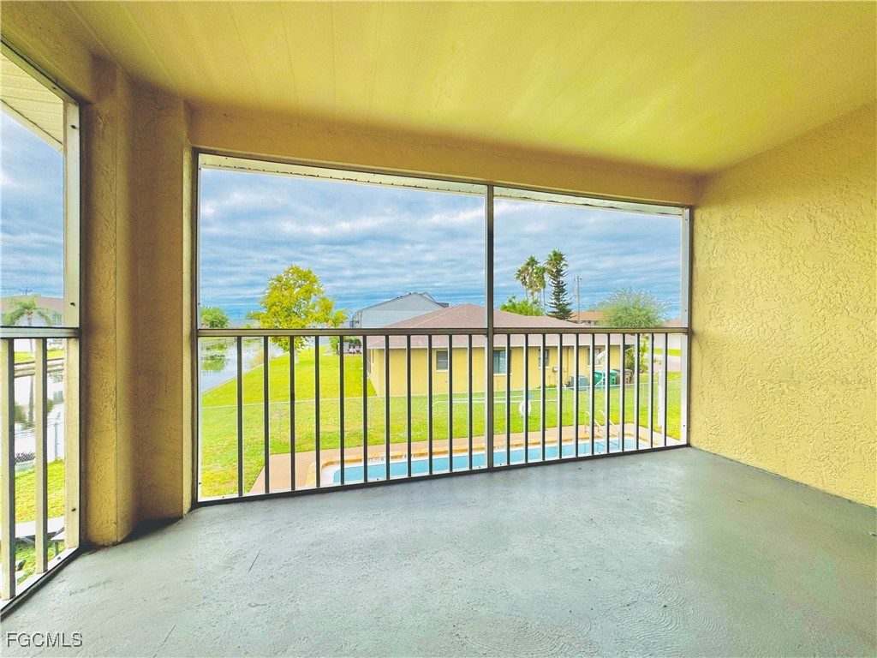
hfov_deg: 102.1
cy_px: 329
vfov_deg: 85.7
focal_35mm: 14
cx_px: 438
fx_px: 355
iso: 50
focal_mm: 2.22
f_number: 2.2
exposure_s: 1/1178
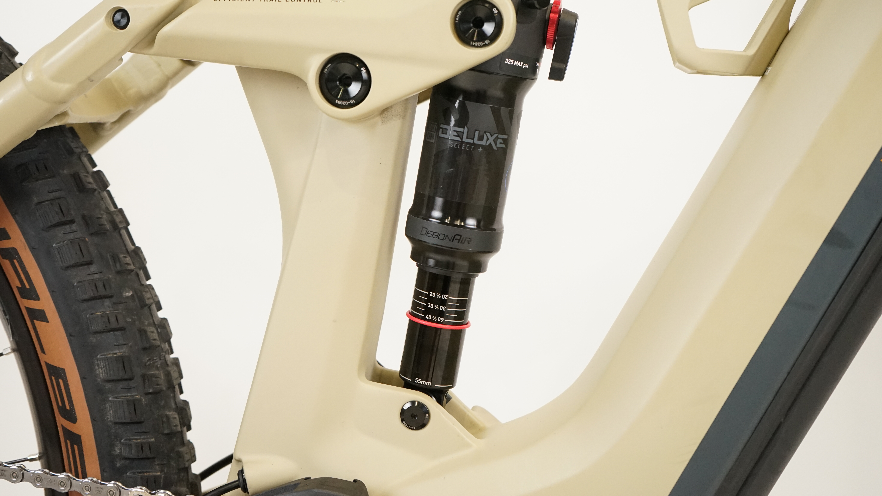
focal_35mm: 48
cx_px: 439
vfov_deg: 24.9
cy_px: 204
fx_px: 1123
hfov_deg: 42.9
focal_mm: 45
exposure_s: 1/200
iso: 3200
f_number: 5.6
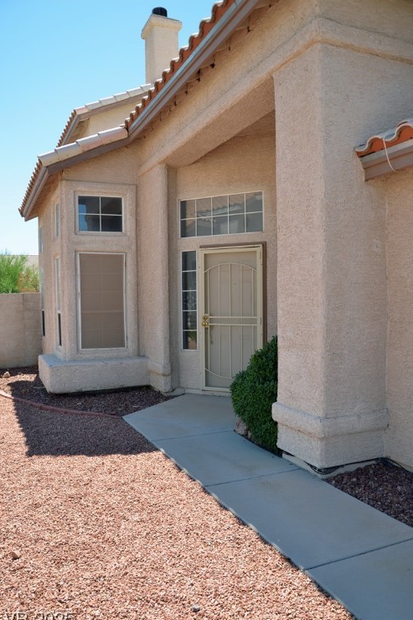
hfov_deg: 46.4
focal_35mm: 28
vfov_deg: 65.5
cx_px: 202
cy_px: 315
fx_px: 482
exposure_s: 1/400
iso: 100
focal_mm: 18
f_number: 10
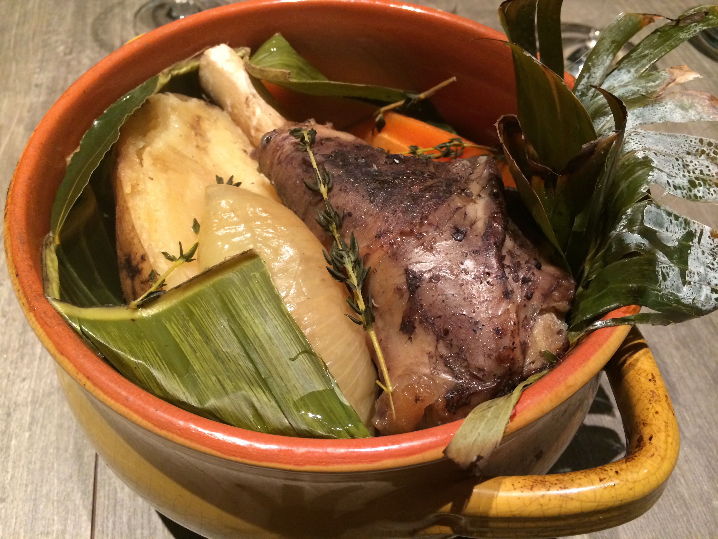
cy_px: 270
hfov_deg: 60.0
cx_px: 359
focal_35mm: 30
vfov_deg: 46.8
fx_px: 622
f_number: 2.2
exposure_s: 1/24
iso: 320
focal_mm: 4.12
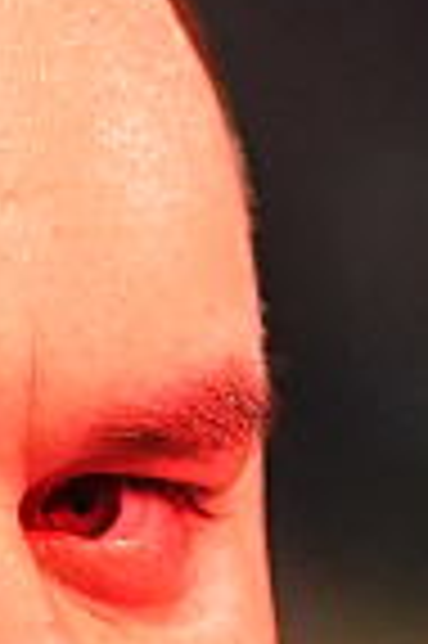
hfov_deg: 1.5
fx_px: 16249
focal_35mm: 909
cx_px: -502
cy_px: 838
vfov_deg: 2.3
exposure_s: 1/800
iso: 2000
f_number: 1.4
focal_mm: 85
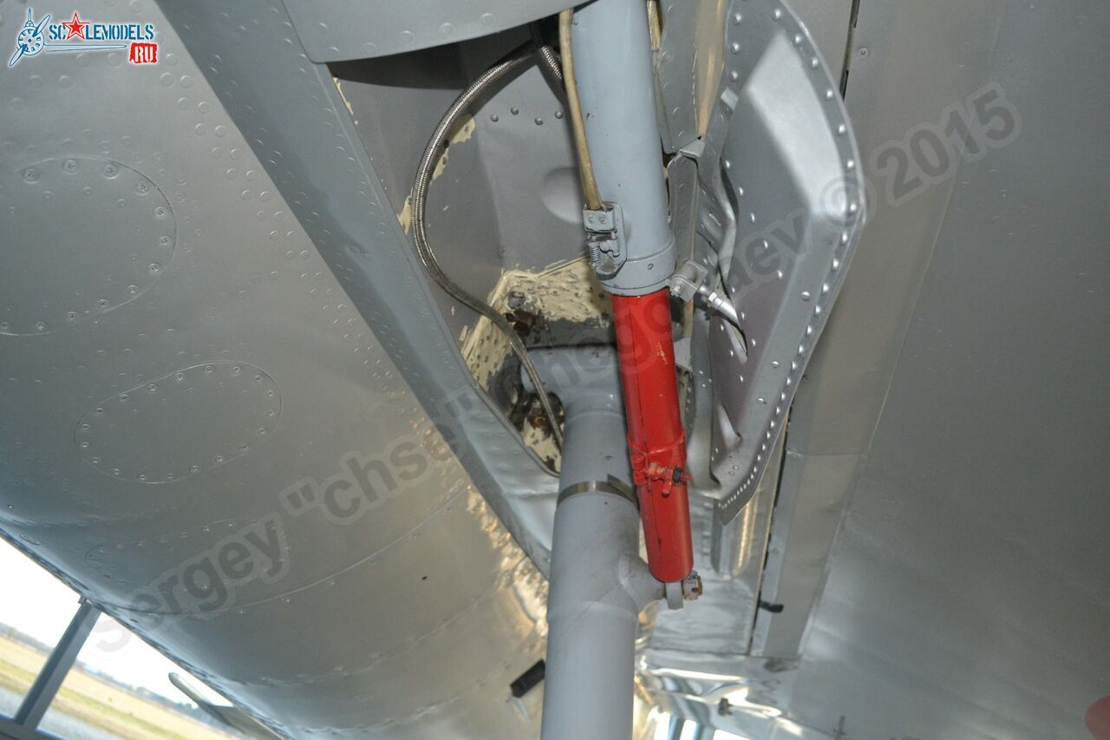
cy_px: 370
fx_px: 832
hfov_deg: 67.4
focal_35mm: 27
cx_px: 555
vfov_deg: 47.9
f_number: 3.5
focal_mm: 18
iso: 1250
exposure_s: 1/60
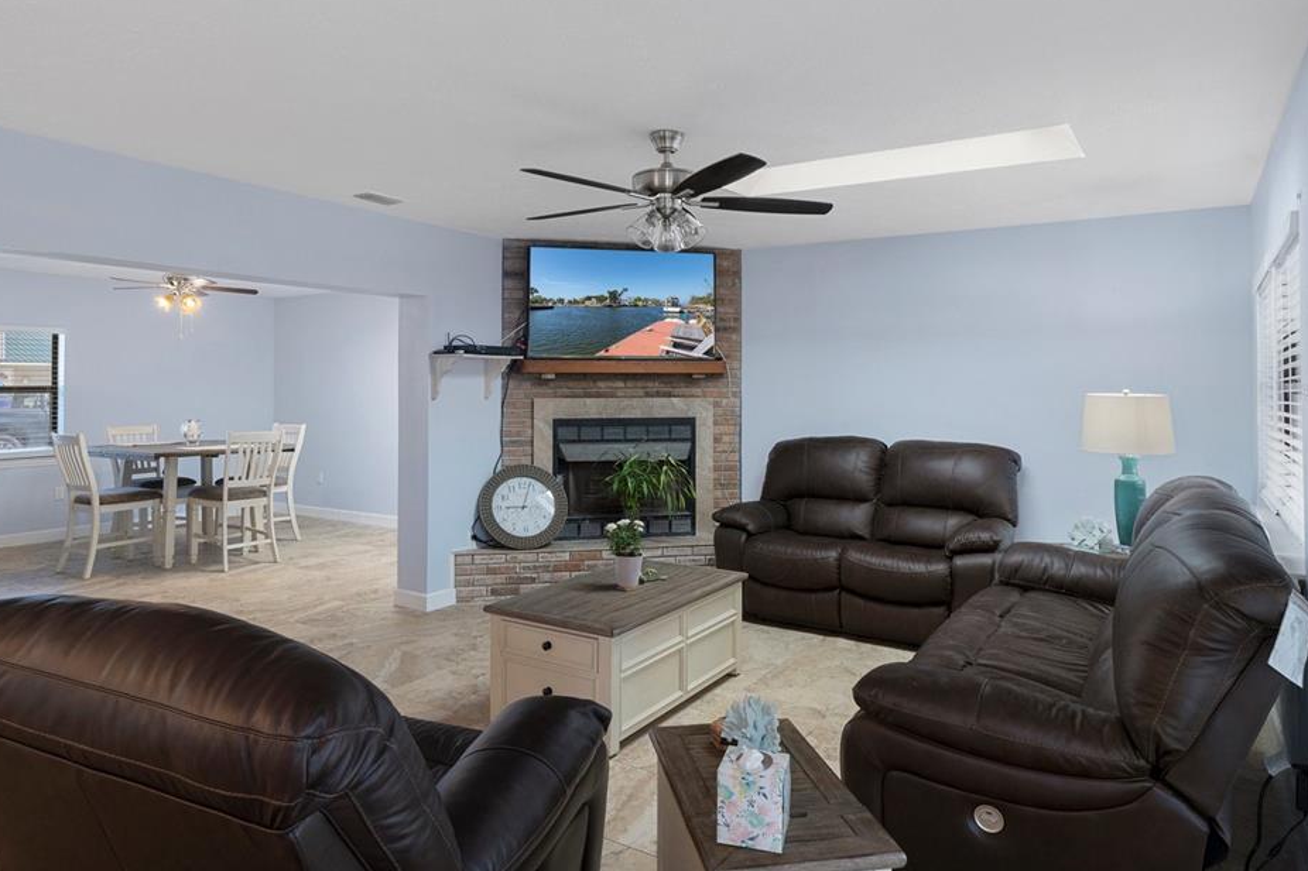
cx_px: 658
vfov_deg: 58.1
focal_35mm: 22
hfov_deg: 79.7
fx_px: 783
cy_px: 392
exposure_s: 1/4
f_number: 8
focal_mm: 13
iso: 320
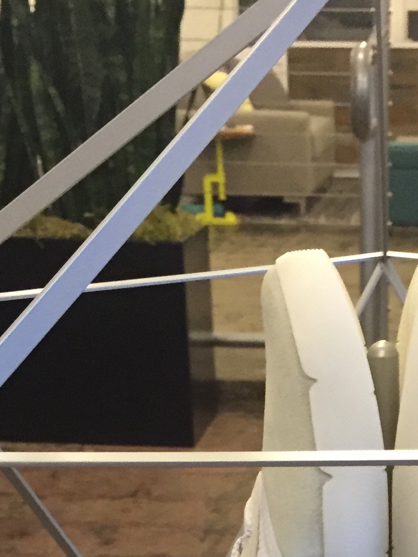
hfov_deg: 16.6
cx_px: 411
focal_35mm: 87
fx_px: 1401
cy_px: 751
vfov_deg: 20.3
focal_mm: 4.15
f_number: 2.2
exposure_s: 1/24
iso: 250
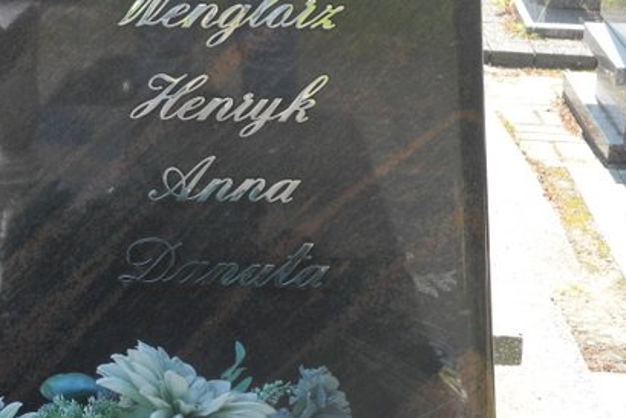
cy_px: 175
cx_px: 60
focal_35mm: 124
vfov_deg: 11.1
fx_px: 2157
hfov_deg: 16.3
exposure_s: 1/200
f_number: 3.5
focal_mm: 13
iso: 100
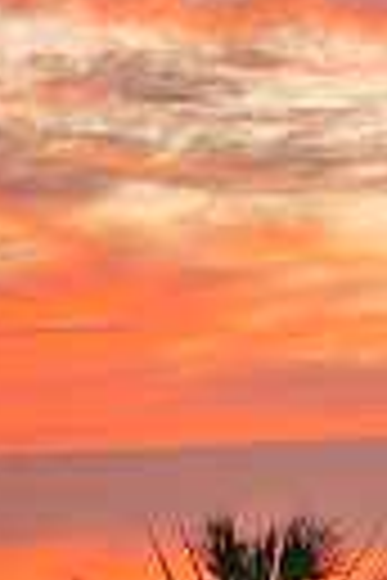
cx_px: 1467
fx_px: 5079
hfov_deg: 4.1
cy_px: 519
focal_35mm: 315
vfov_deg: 6.5
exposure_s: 1/6
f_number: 13
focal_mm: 58
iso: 64
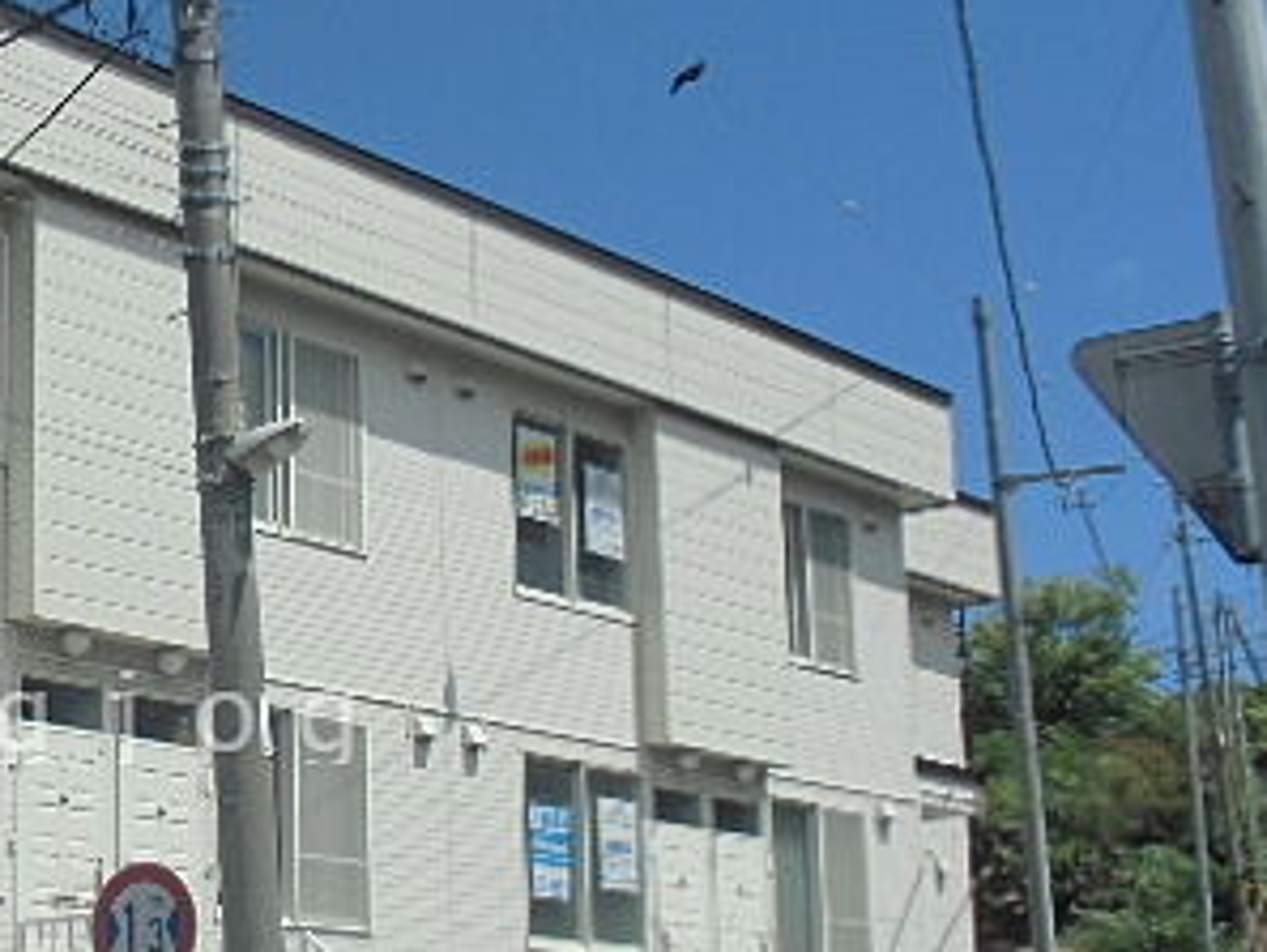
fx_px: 2600
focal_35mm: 71
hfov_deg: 26.3
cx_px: 85
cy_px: 713
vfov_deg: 20.6
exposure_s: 1/1000
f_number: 3.7
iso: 64
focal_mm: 5.93
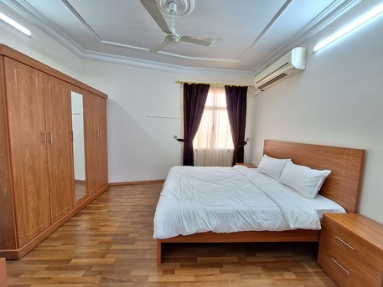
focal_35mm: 13
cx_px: 192
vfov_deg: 89.9
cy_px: 144
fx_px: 144
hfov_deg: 106.2
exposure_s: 1/50
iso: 200
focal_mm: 1.74
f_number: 2.2
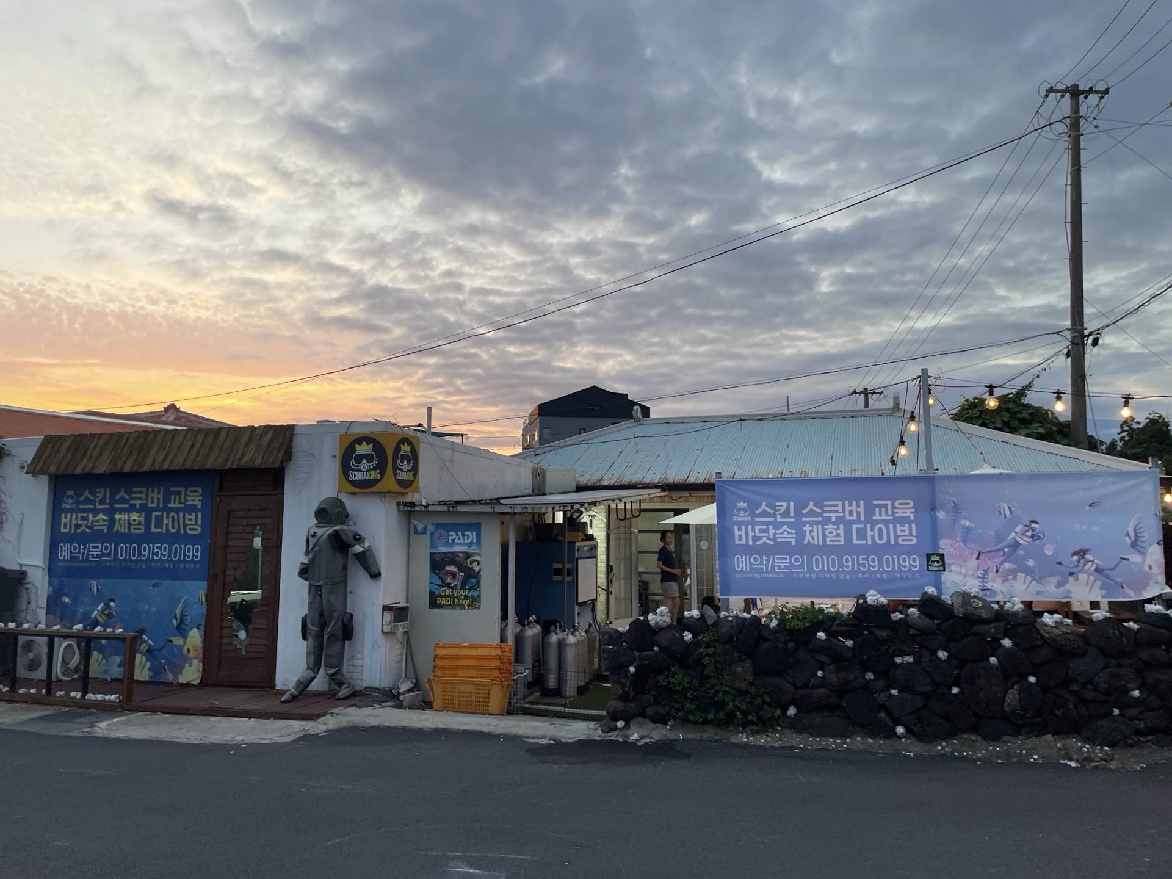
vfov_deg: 53.1
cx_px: 586
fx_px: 880
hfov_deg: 67.3
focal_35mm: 26
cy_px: 440
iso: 50
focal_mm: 4.2
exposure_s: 1/120
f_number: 1.6
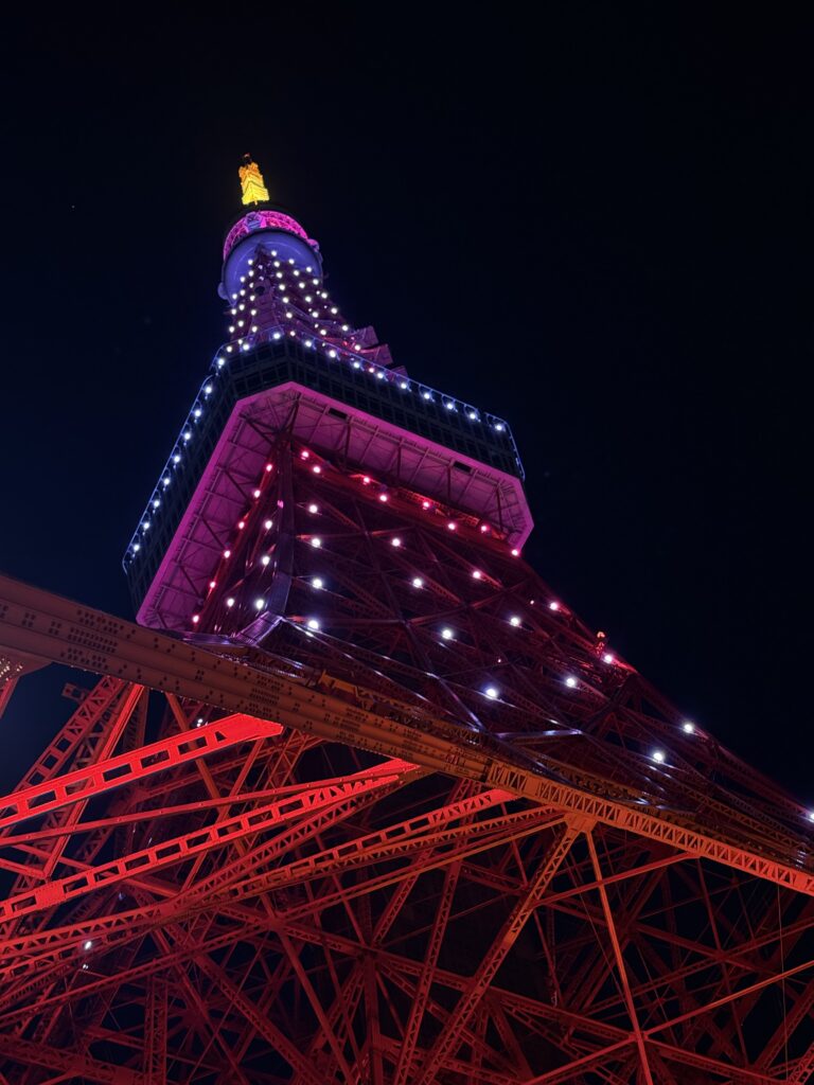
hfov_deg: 30.3
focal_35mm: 48
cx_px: 407
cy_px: 542
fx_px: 1505
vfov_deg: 39.7
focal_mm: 6.76
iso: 500
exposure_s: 1/25
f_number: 1.78
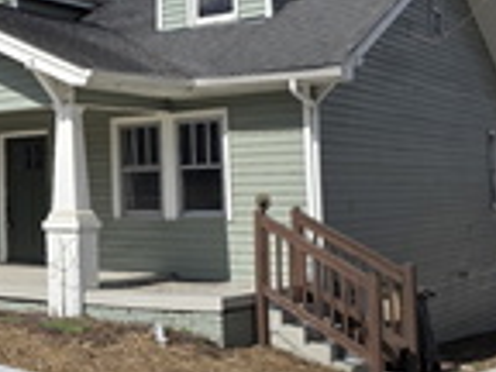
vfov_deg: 22.9
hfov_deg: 26.8
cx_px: -100
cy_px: 183
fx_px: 917
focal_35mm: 64
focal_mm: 6.3
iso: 80
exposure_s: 1/10000
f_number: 1.7
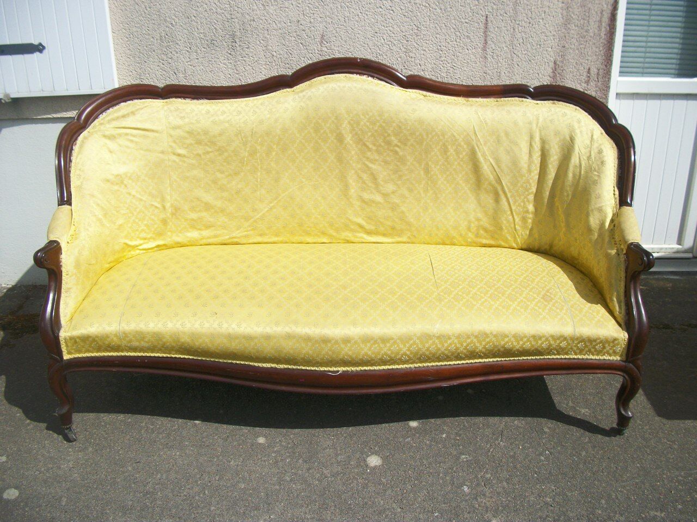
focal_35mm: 32
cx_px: 348
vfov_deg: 44.2
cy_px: 261
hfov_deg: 56.8
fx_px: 644
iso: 80
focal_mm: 5.7
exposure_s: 1/250
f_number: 8.8
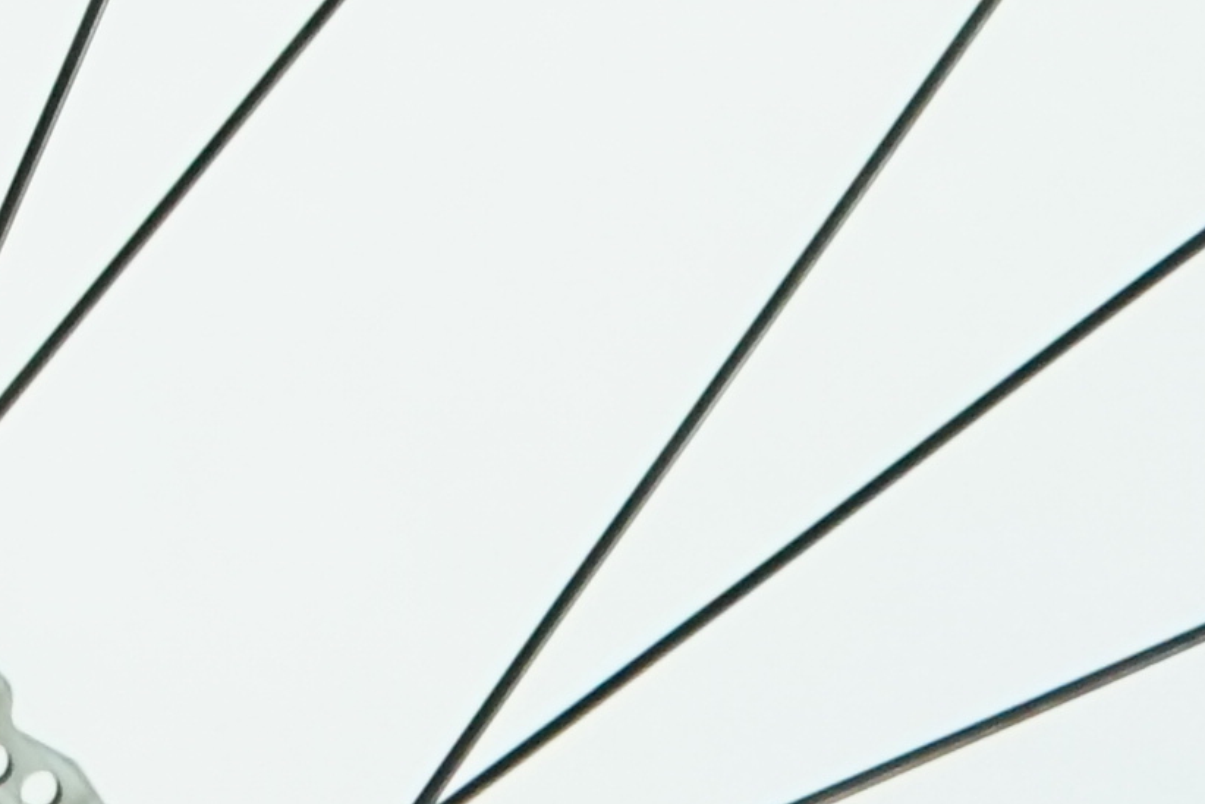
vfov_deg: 5.2
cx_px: -2403
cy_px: -2044
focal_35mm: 241
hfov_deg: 7.5
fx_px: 8066
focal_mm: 33
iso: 2500
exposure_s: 1/200
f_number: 6.3
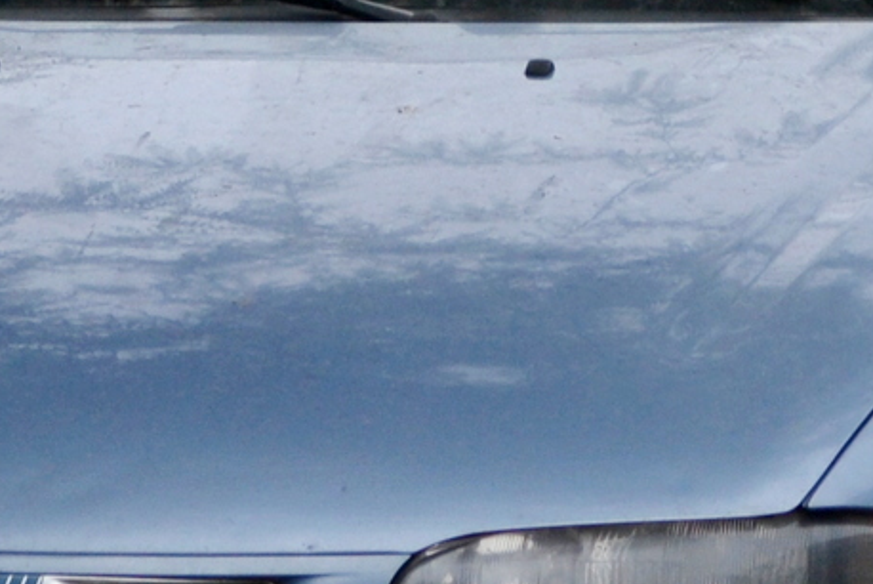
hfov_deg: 8.7
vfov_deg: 5.8
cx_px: 330
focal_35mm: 236
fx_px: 5720
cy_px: 260
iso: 400
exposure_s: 1/800
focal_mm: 45
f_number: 5.3
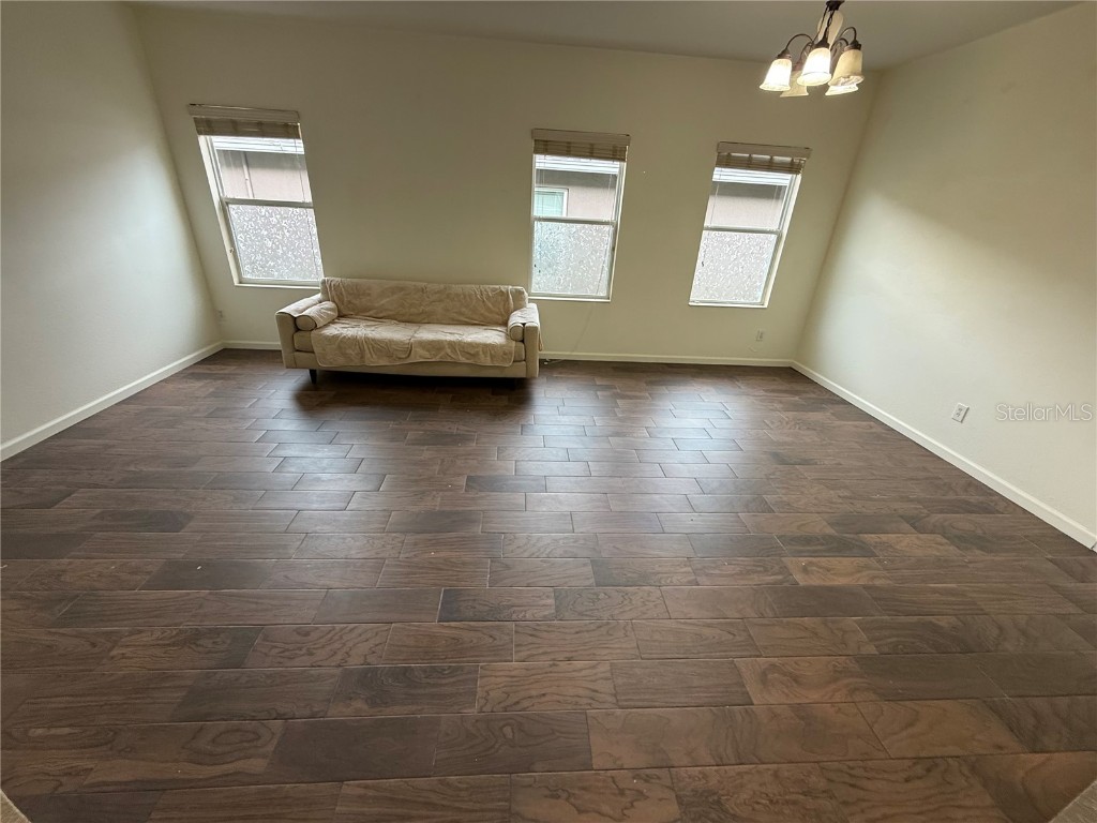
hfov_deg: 102.1
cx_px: 548
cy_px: 412
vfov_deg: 85.7
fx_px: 444
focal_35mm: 14
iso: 160
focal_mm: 2.22
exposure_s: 1/120
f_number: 2.2
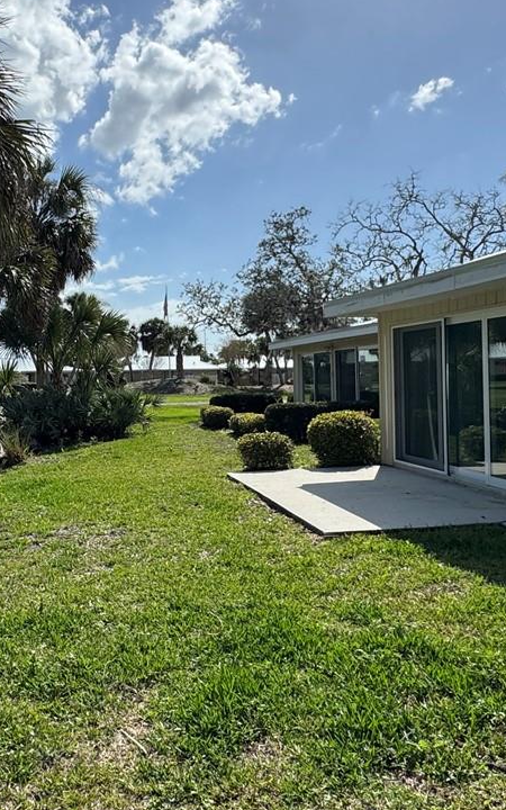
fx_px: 728
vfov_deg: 58.1
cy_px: 381
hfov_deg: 37.9
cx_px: 168
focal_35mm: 33
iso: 40
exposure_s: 1/2874
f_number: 2.2
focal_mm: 2.22
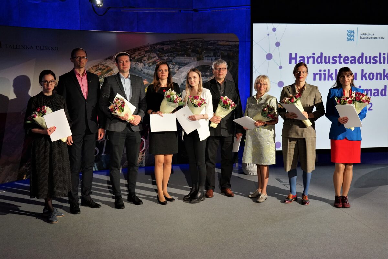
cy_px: 130
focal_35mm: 40
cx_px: 194
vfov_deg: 33.4
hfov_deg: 48.5
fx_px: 431
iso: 1600
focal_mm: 40
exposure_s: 1/125
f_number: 4
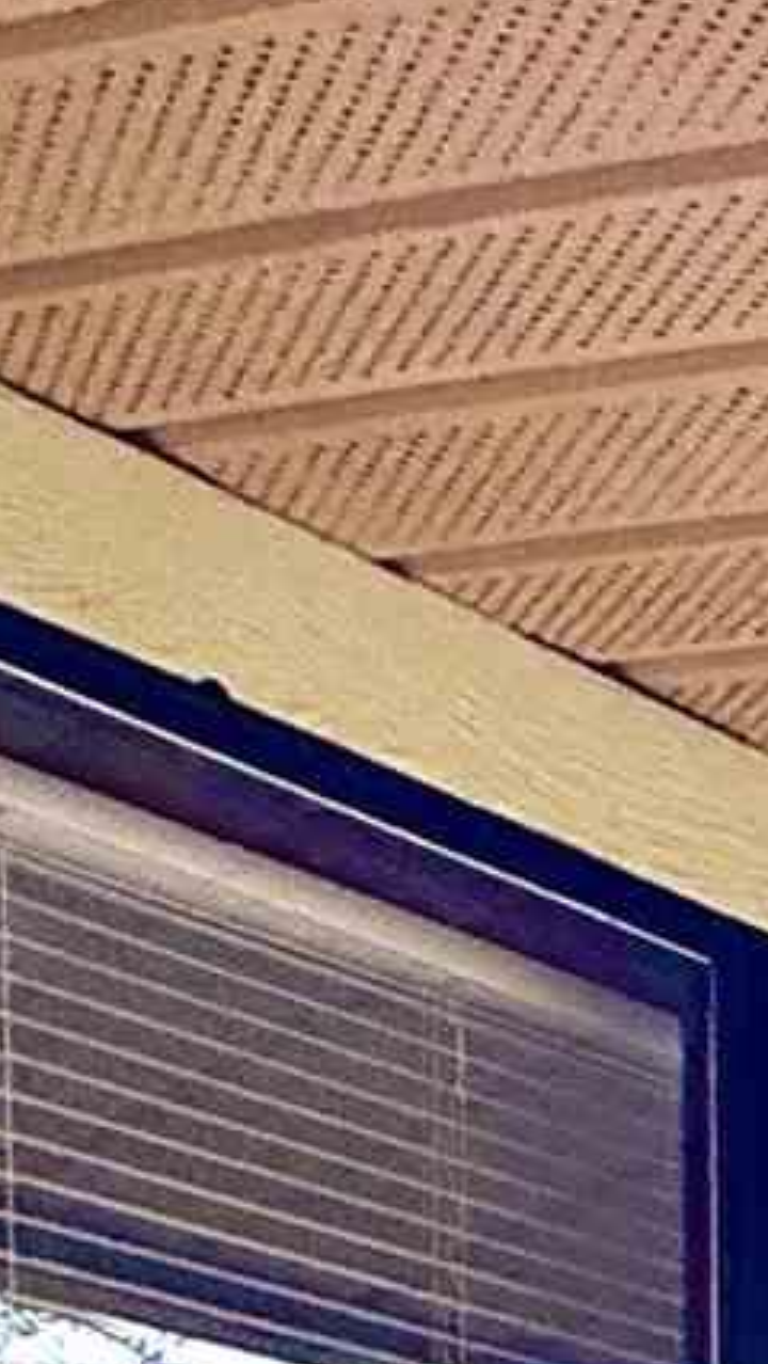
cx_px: 2419
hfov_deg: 8.8
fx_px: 3978
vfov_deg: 16.4
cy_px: 2437
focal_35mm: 110
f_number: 2.2
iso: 40
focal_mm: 2.22
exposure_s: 1/386
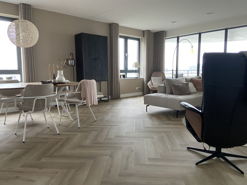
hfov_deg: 67.3
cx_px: 124
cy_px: 92
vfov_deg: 53.1
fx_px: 186
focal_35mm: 26
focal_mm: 4.25
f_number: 1.8
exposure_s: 1/60
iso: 320
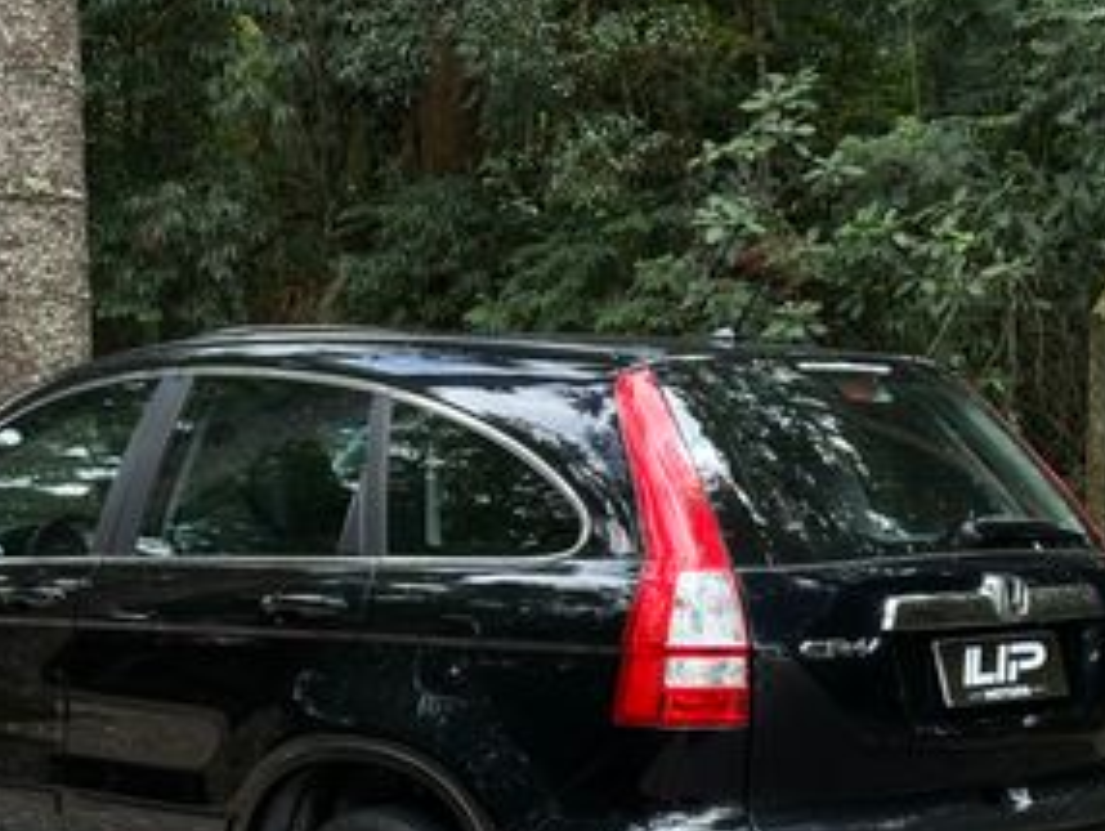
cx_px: 452
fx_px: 2524
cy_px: 669
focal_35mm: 79
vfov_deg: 18.5
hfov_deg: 24.7
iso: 64
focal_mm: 6.86
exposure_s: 1/308
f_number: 1.78
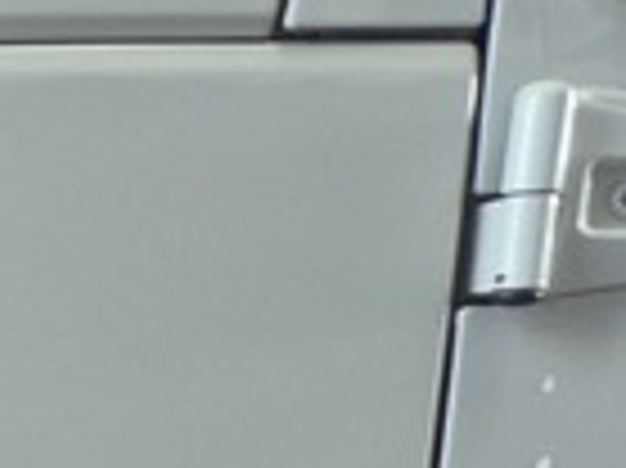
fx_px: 3072
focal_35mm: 170
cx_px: -1590
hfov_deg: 8.4
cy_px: 1125
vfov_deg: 8.0
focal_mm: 5.4
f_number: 1.8
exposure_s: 1/100
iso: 250
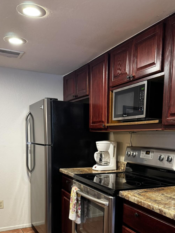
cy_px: 166
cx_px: 109
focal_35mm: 36
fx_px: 243
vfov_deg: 49.9
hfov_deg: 39.4
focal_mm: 6.76
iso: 640
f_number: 1.78
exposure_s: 1/40
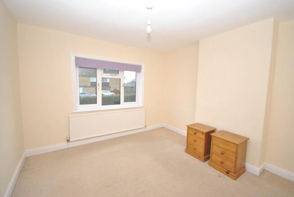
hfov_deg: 100.3
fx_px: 123
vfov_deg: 77.5
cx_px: 147
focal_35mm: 15
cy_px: 98
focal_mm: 10
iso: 200
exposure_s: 1/60
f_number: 4
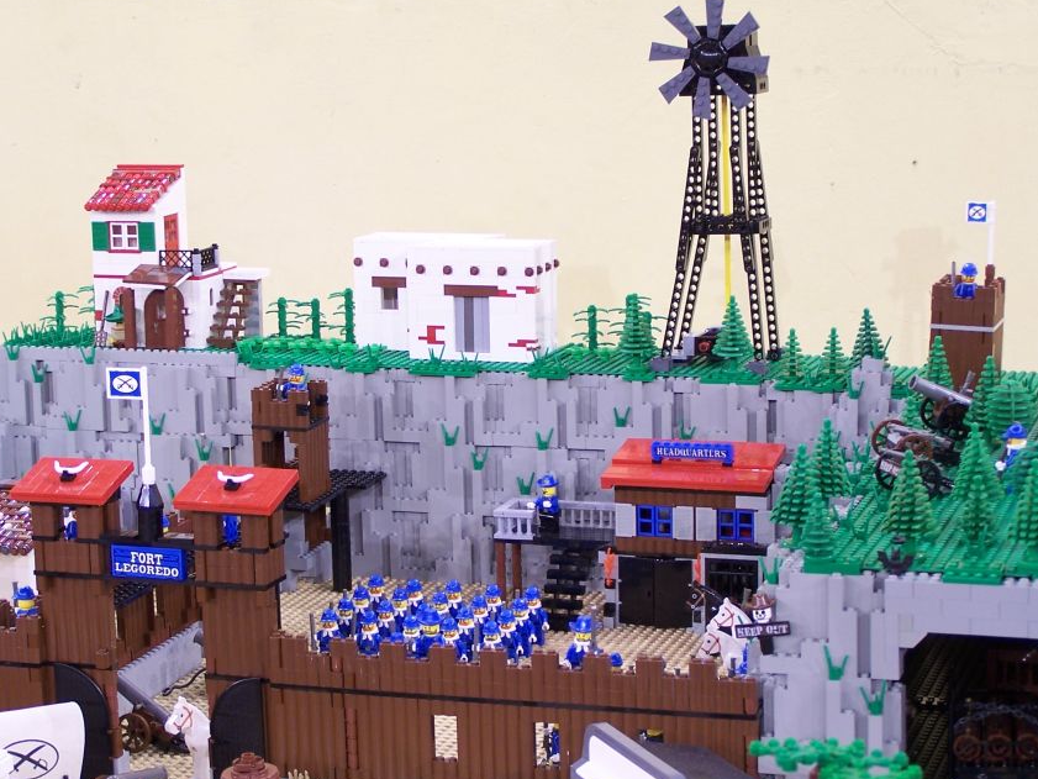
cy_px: 421
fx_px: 2519
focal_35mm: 84
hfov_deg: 23.3
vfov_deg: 17.6
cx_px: 454
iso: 80
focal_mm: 11.5
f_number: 3.2
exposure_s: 1/4
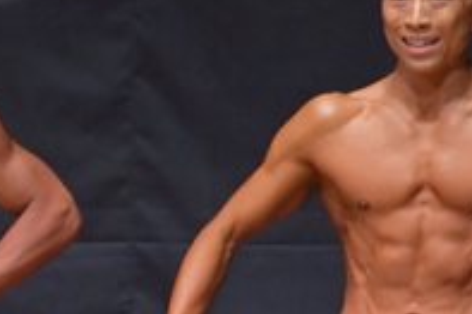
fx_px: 15458
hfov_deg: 1.7
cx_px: -47
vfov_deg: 1.2
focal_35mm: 1180
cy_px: 398
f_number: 5.6
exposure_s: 1/400
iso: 6400
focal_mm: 200
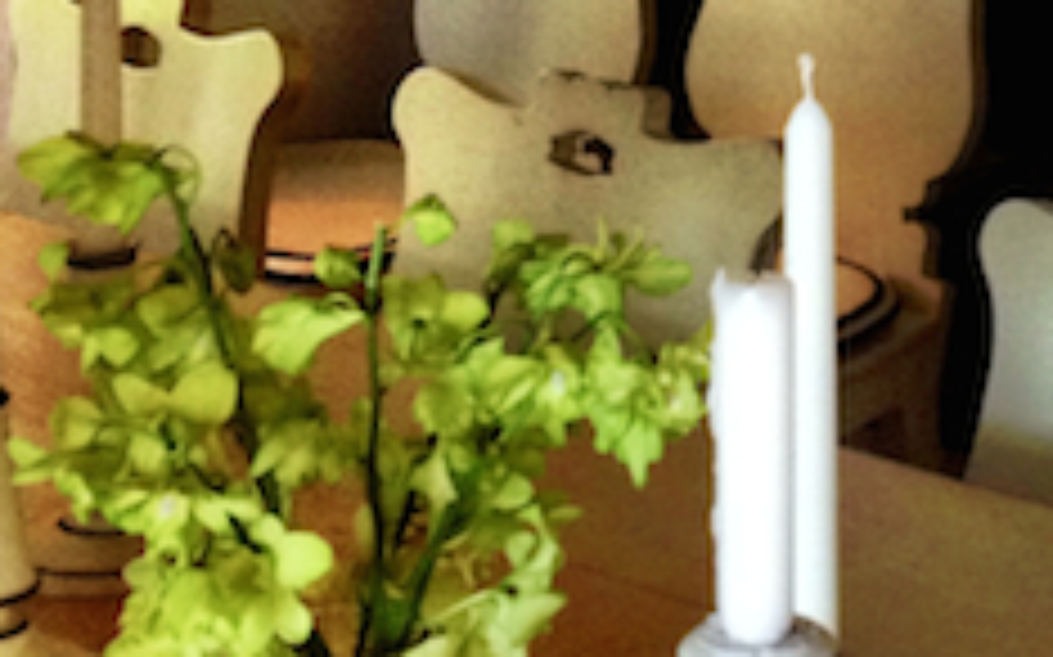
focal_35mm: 127
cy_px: -40
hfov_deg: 16.0
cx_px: 1116
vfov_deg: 10.2
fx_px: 3643
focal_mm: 4.28
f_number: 2.4
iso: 200
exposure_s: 1/20
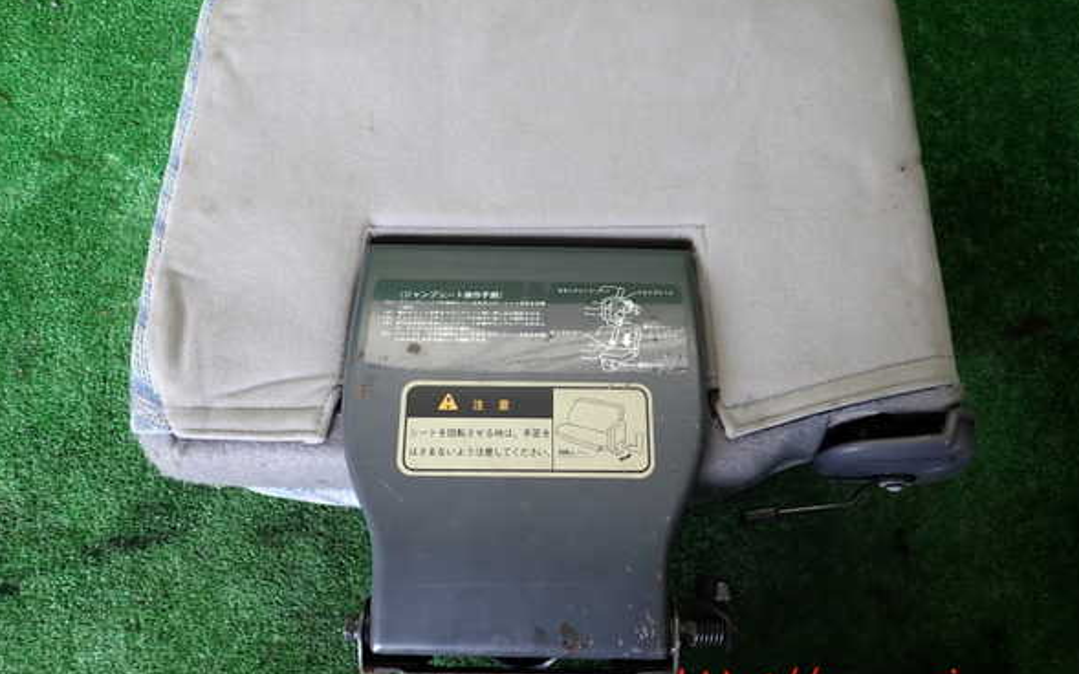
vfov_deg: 45.9
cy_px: 299
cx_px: 542
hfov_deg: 68.4
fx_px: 794
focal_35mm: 27
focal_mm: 4.5
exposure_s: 1/125
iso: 125
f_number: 2
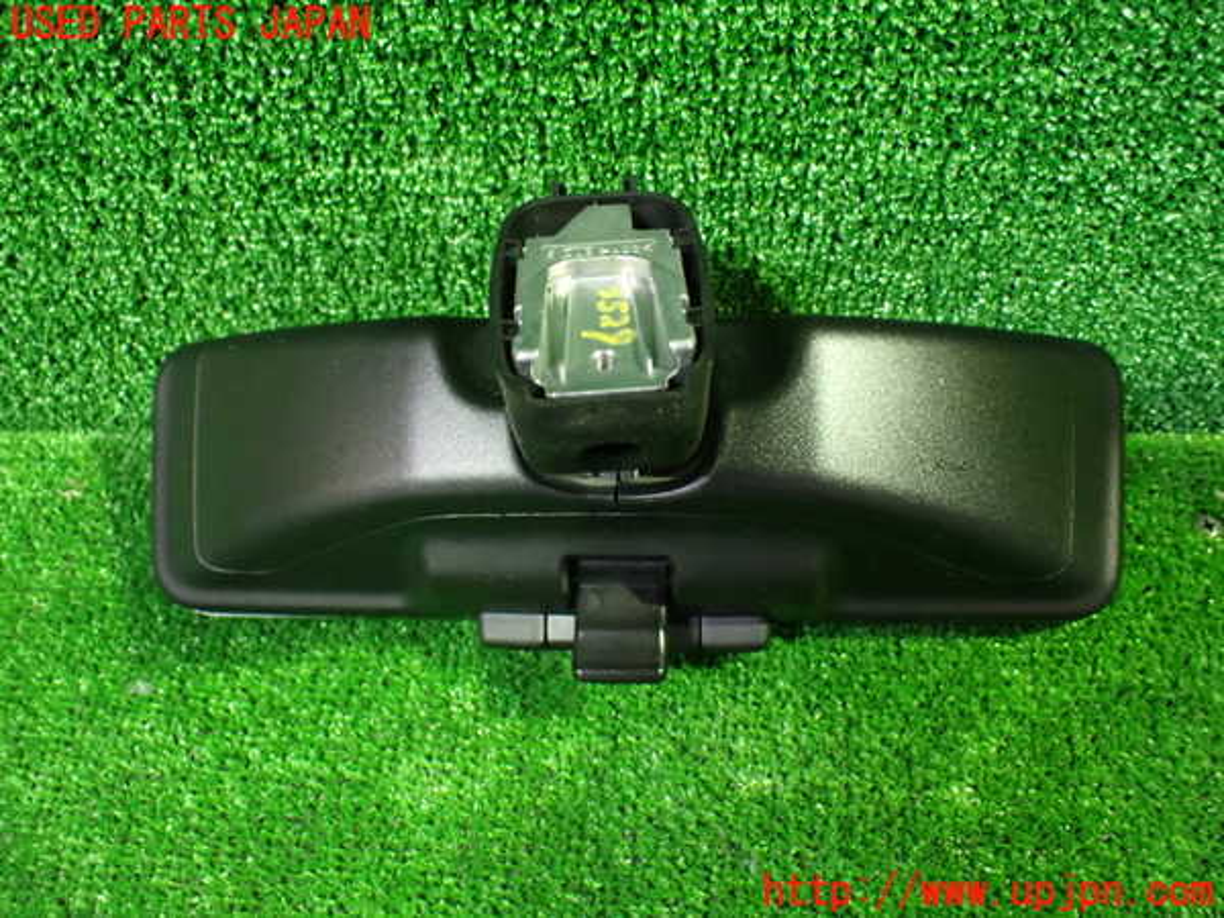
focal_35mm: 30
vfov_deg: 46.8
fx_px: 1061
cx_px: 612
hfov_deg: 60.0
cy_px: 459
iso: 1250
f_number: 2.3
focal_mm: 5.4
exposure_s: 1/30
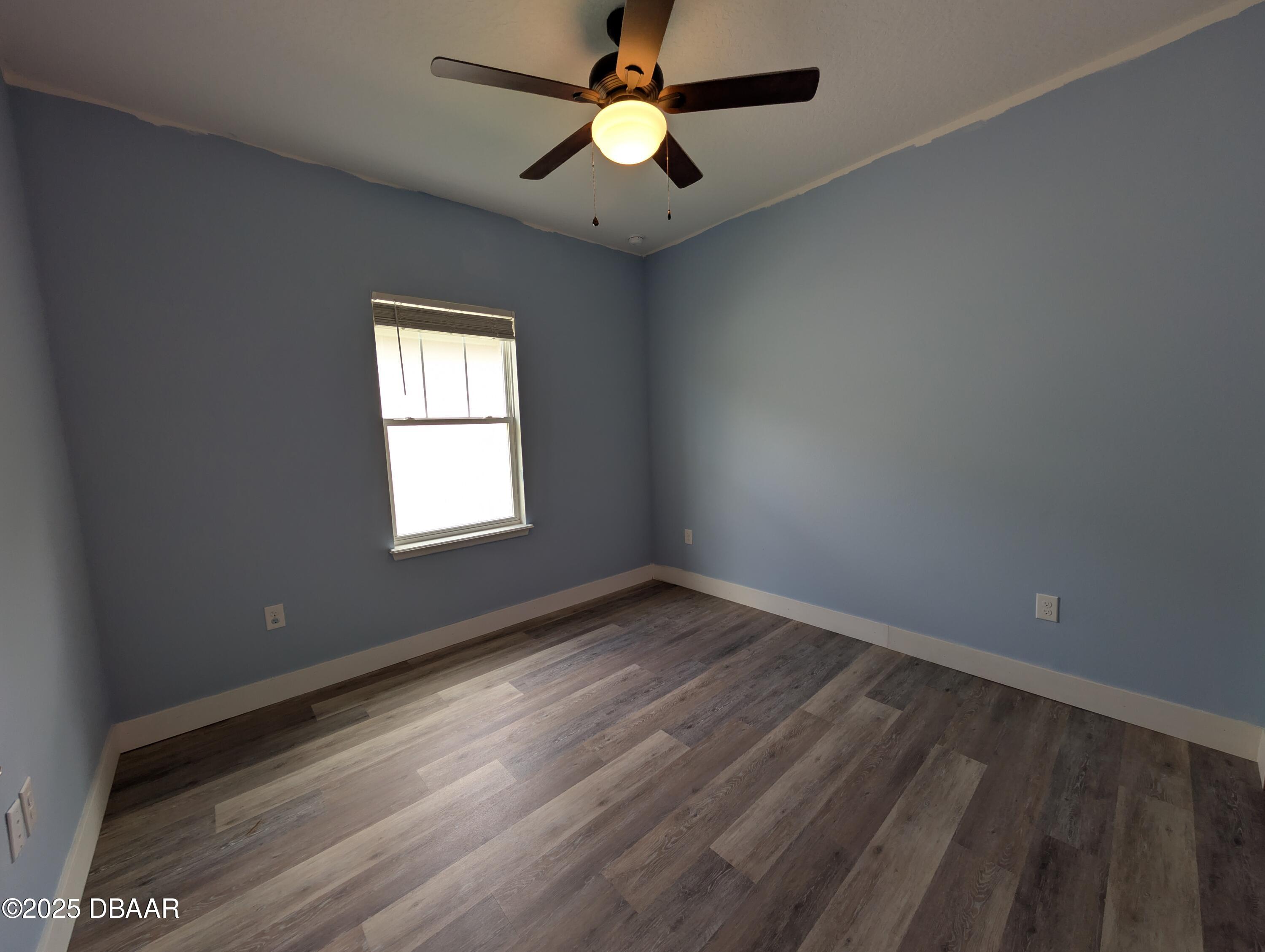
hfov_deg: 110.5
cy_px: 476
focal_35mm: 12
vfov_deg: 94.6
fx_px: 439
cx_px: 632
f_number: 1.7
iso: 63
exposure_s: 1/161
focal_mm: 2.02
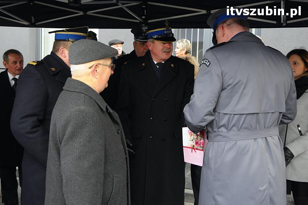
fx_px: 385
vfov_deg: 29.8
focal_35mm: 45
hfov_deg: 43.6
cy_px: 102
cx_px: 154
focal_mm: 30
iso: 1600
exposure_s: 1/80
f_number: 7.1
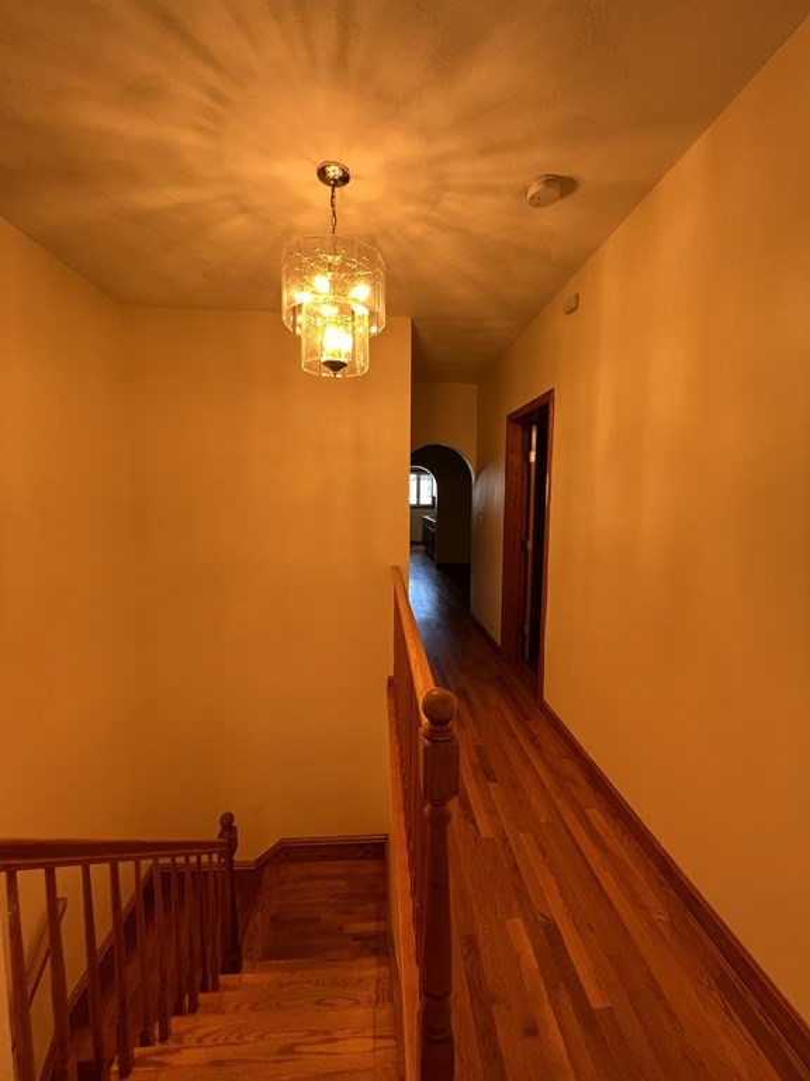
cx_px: 405
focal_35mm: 13
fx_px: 406
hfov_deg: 89.9
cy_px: 540
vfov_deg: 106.2
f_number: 1.8
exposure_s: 1/120
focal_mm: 1.57
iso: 200
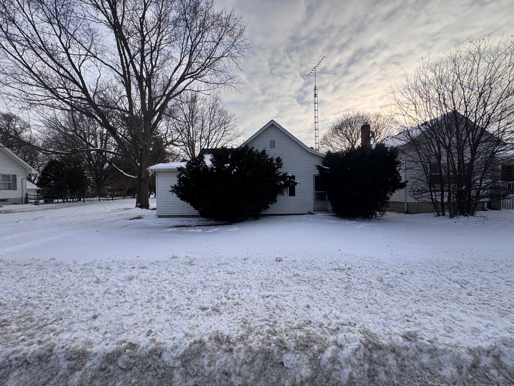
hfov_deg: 102.1
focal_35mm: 14
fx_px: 208
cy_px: 193
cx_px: 257
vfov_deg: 85.7
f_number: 2.2
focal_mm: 2.22
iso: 50
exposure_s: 1/1567
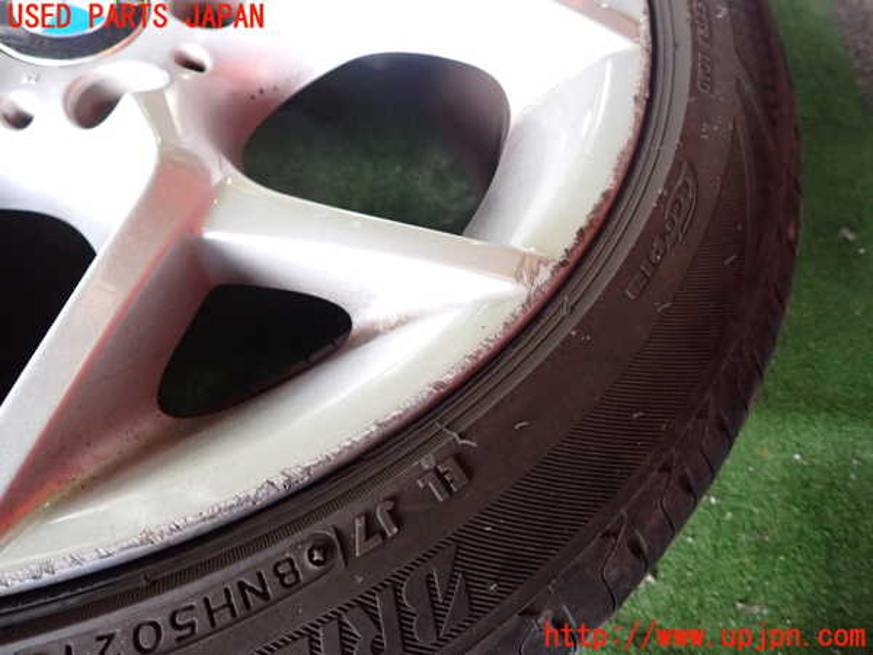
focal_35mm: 25
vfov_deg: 54.9
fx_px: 630
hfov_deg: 69.4
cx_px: 436
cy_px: 328
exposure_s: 1/30
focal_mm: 4.5
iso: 500
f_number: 2
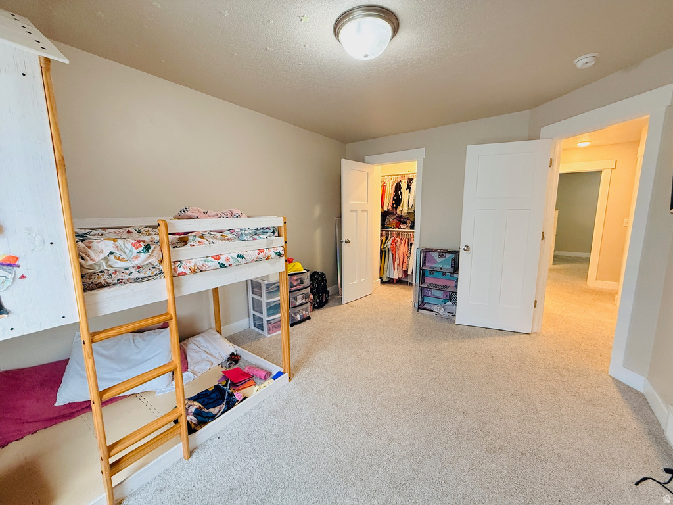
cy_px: 252
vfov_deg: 85.7
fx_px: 272
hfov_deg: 102.1
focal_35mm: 14
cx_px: 336
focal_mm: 2.22
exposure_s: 1/60
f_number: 2.2
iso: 400
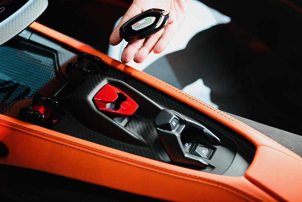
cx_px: 151
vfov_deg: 25.5
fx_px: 445
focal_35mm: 53
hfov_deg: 37.5
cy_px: 101
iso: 1600
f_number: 3.2
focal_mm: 53
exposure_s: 1/160
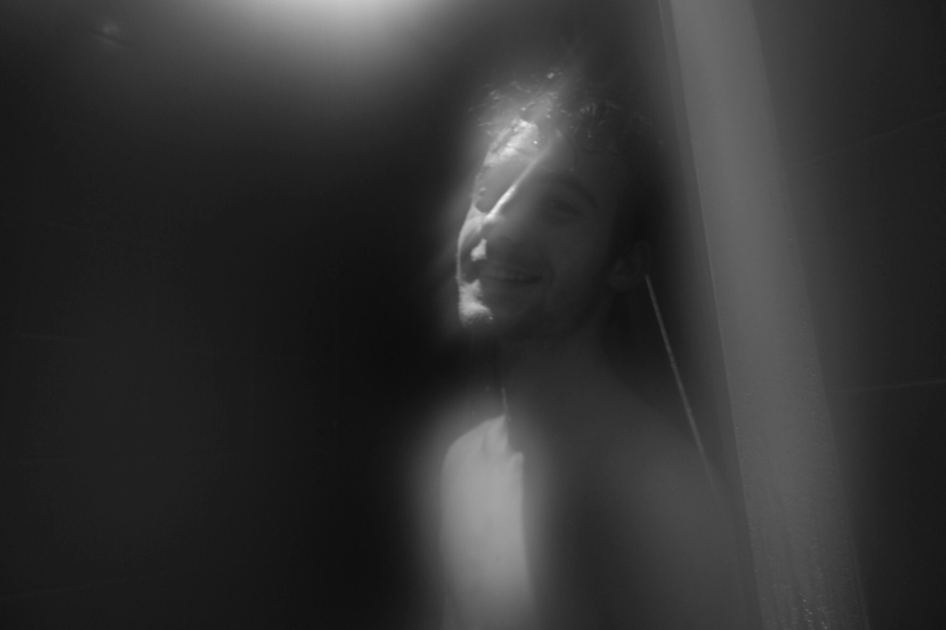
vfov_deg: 55.1
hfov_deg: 76.1
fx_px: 604
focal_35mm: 23
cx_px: 473
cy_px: 315
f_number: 4.5
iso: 800
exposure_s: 1/25
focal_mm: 15
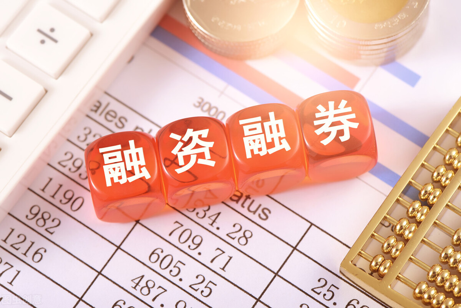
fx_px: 1345
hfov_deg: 19.4
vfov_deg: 13.1
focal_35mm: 105
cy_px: 154
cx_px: 230
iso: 200
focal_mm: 105
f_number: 13
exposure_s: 1/160
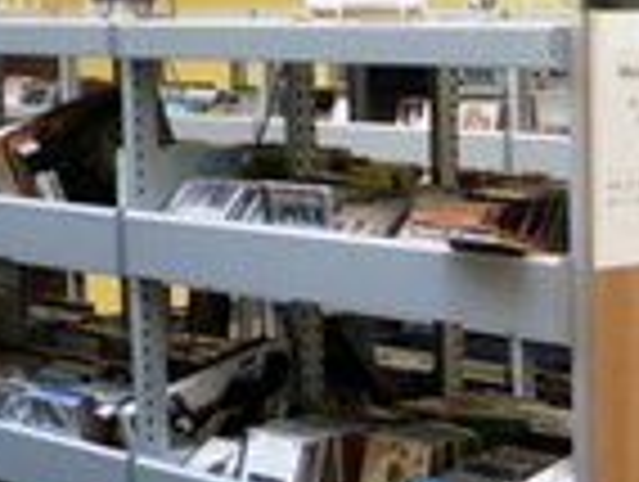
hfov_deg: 16.0
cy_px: 354
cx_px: 756
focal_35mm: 118
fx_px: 2182
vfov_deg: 12.6
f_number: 2.8
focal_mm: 5.8
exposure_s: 1/10
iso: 100
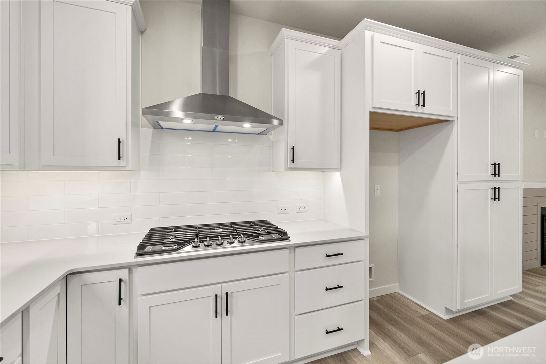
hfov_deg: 104.2
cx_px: 273
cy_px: 182
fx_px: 212
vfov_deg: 81.3
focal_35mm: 14
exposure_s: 1/80
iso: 80
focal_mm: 14
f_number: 6.3
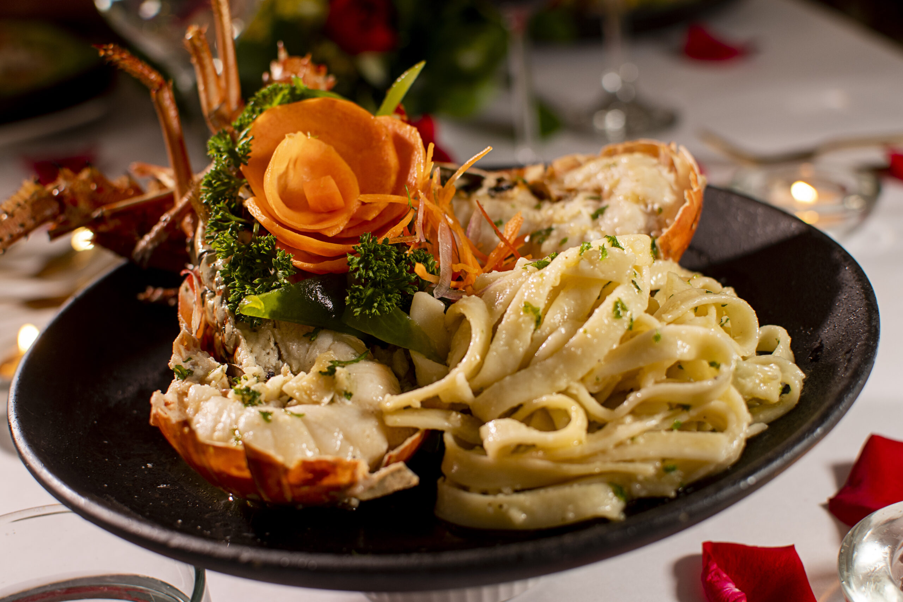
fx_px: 1304
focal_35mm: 52
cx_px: 452
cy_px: 301
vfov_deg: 26.0
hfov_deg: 38.2
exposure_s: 1/60
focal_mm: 35
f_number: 2.8
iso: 200
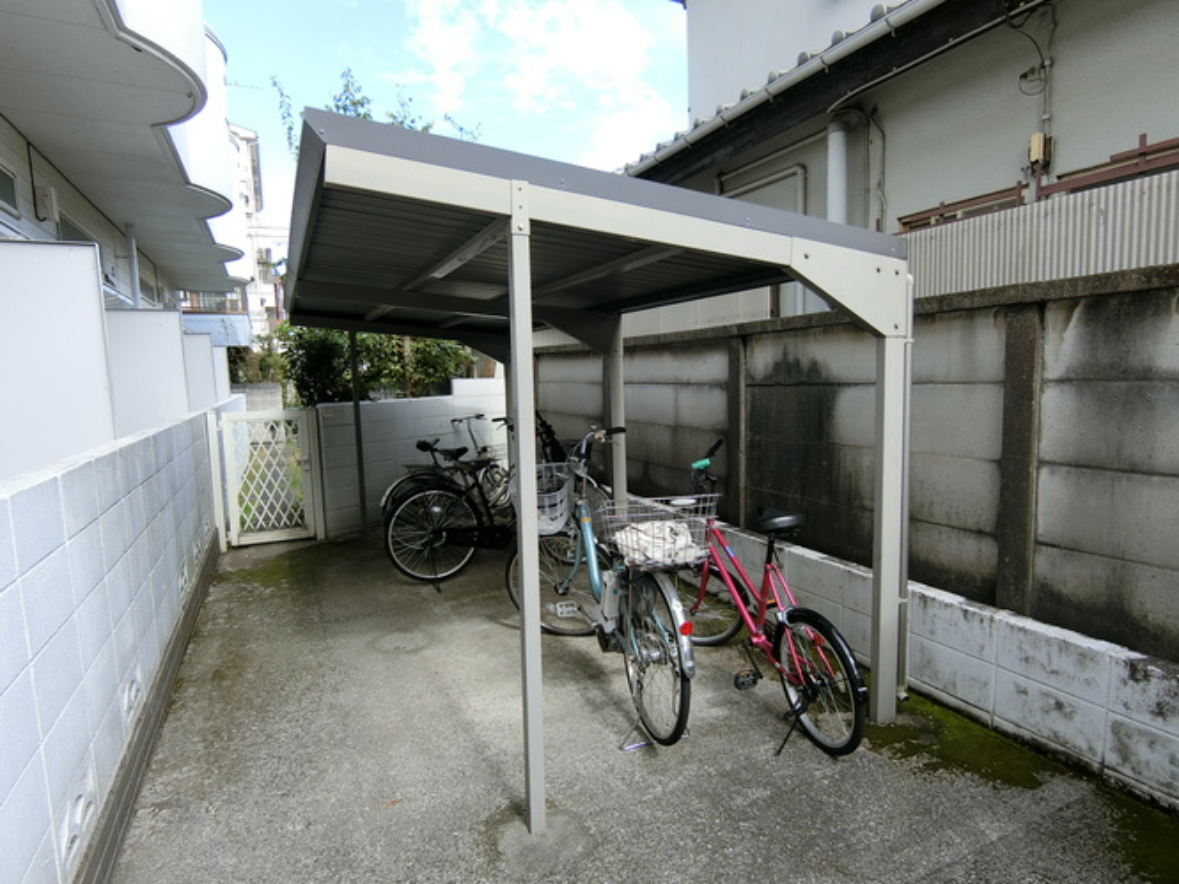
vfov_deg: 66.0
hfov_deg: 81.7
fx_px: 681
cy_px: 458
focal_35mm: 20
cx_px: 606
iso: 80
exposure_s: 1/320
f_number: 2.7
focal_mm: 4.06
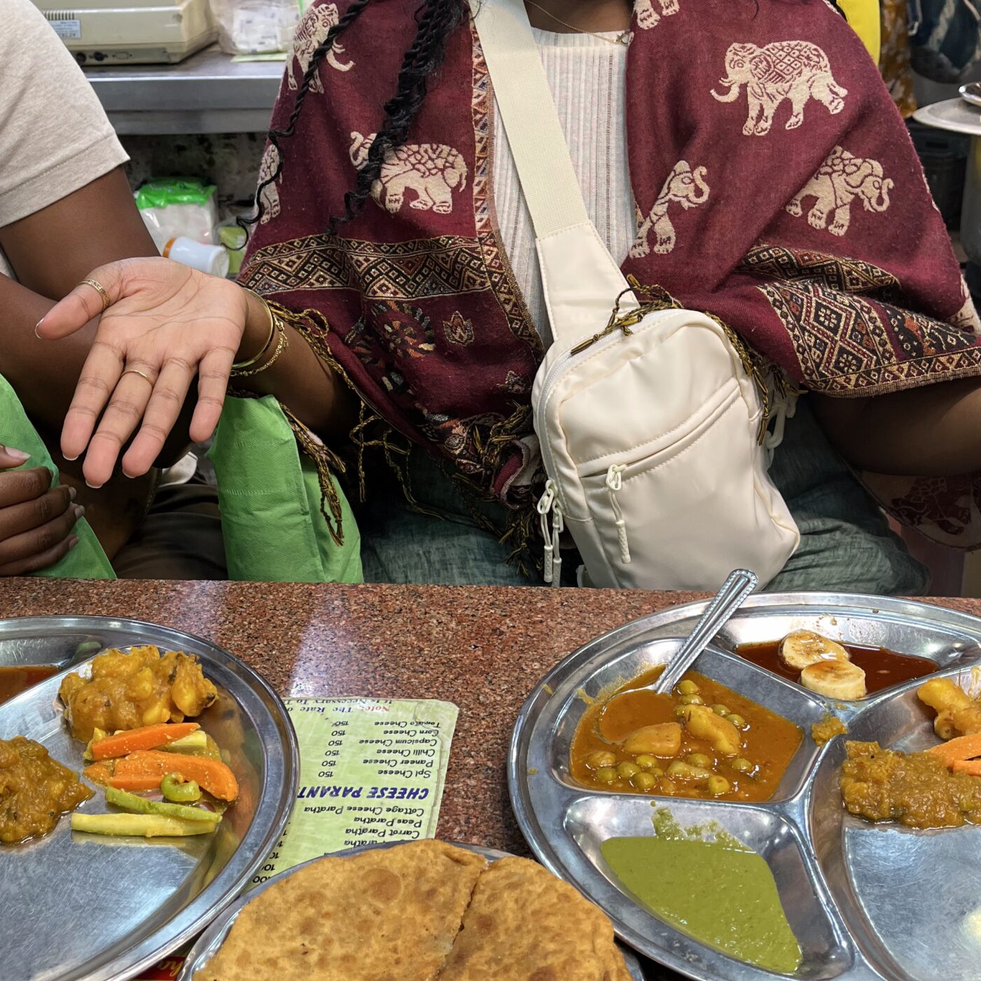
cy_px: 445
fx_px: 1347
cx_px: 521
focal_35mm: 42
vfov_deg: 40.0
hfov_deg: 40.0
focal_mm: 5.1
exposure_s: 1/100
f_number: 1.6
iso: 50
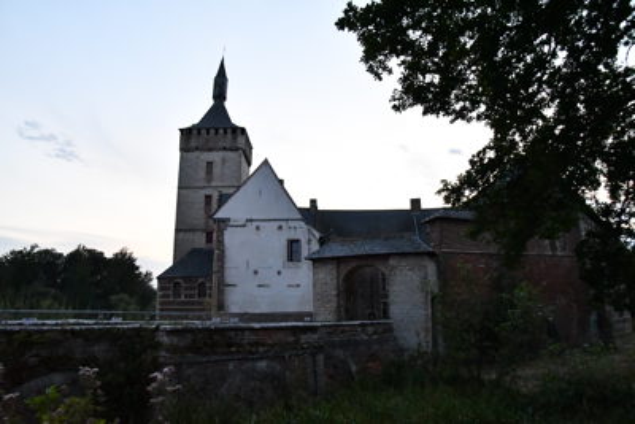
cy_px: 212
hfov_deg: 73.7
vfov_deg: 53.2
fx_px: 423
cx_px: 318
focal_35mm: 24
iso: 10000
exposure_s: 1/100
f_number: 5.6
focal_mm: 16
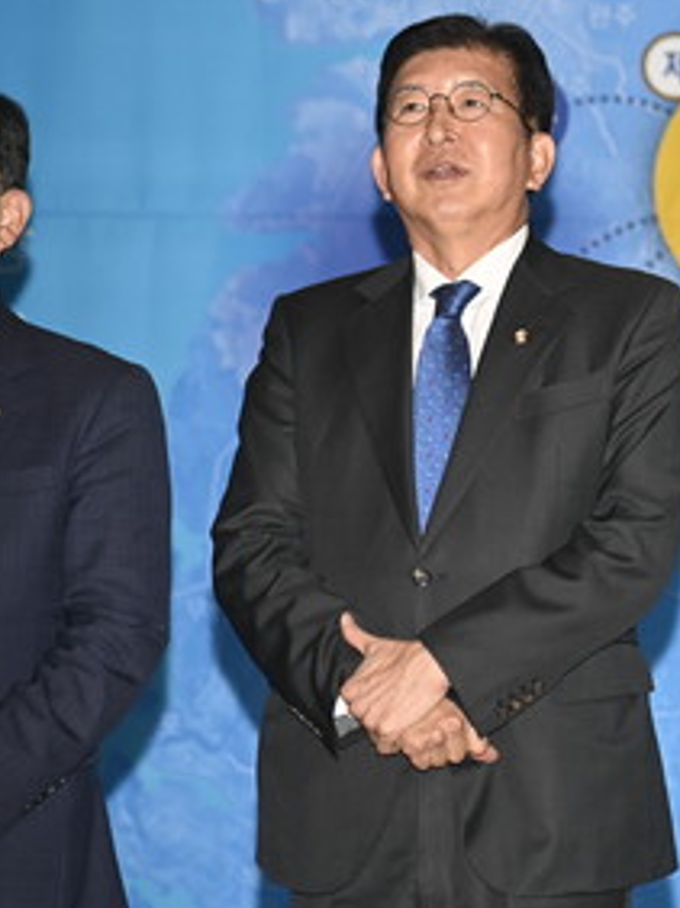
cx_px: 915
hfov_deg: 6.8
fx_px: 5640
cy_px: 390
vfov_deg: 9.2
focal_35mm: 215
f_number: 4
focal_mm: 105
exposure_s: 1/250
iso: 400
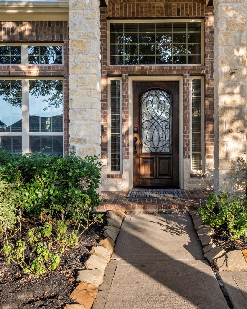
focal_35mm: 34
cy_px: 155
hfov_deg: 43.0
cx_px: 155
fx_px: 311
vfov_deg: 52.9
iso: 800
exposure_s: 1/25
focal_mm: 24
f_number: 9
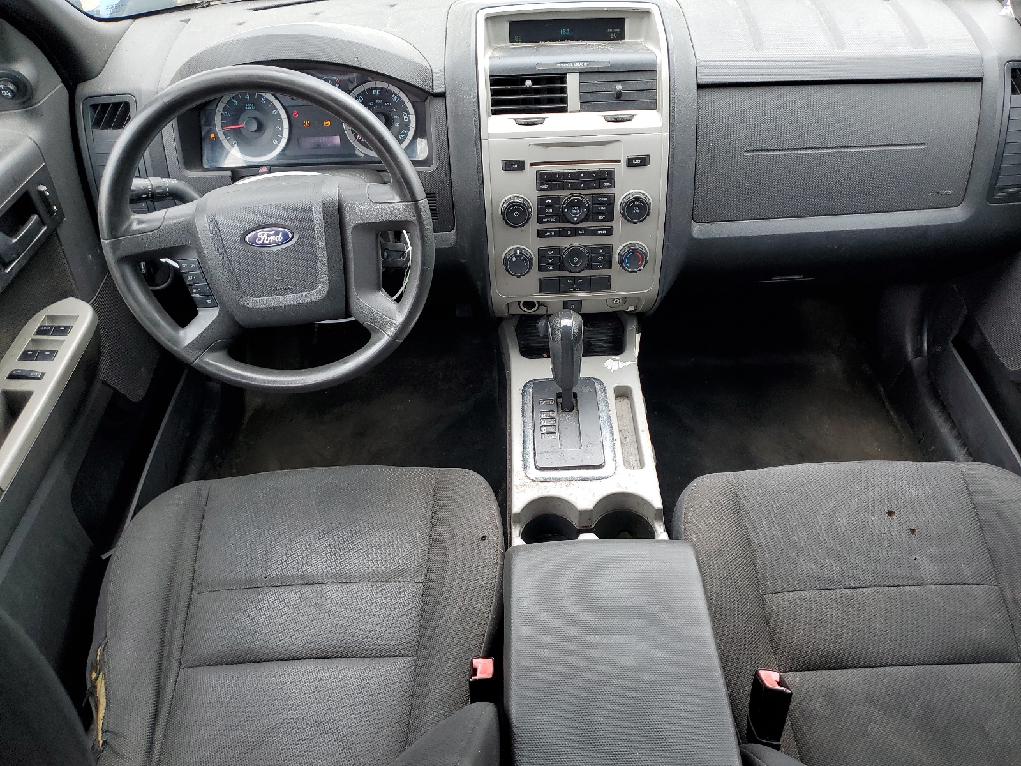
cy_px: 383
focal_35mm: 26
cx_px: 510
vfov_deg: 53.1
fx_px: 767
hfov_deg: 67.3
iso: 54
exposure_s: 1/120
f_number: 1.5
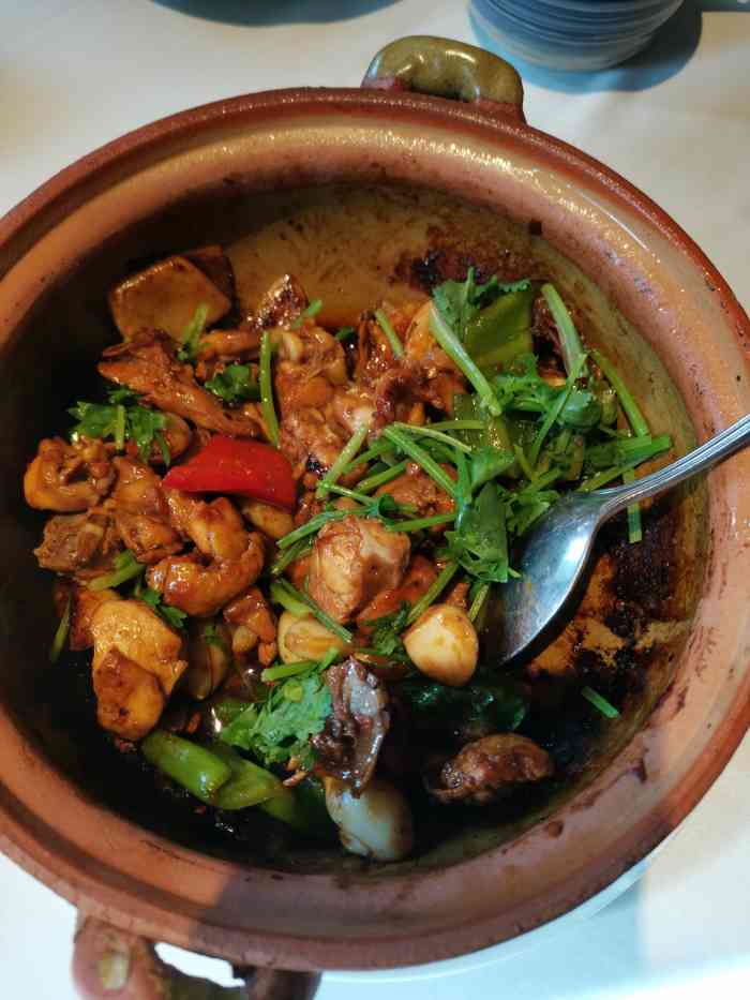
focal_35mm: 26
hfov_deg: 53.1
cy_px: 500
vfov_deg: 67.3
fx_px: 751
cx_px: 375
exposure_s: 1/100
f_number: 1.8
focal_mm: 4.75
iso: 80
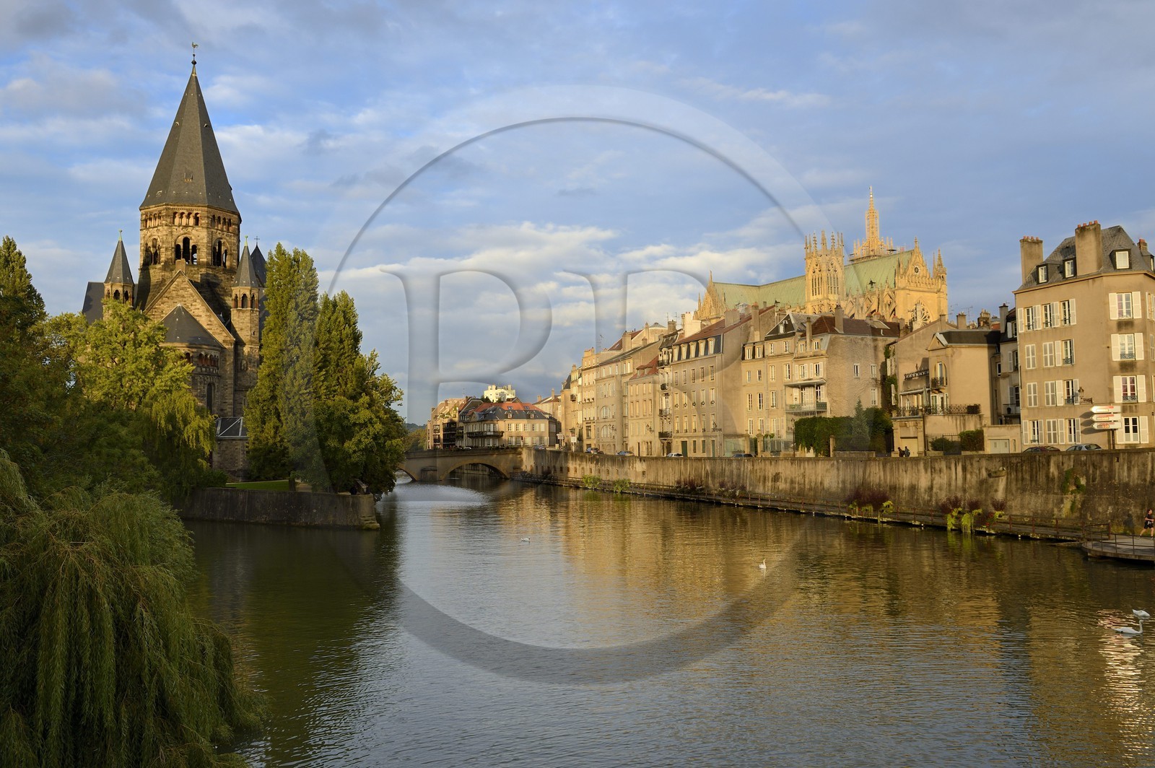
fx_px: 930
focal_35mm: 29
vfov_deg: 44.9
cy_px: 384
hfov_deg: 63.7
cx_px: 578
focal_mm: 29
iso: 200
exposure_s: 1/200
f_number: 7.1
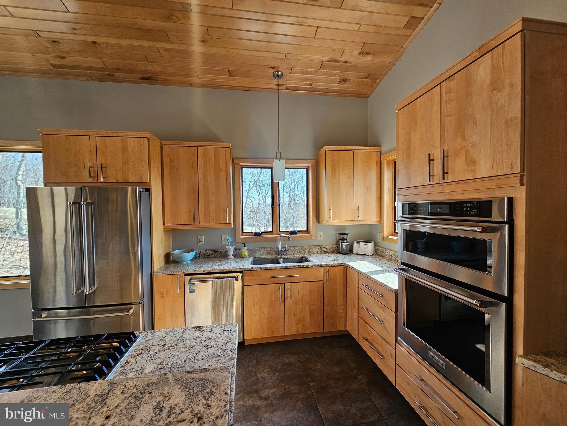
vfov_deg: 89.9
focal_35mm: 13
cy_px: 213
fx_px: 213
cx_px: 284
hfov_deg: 106.2
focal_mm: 2.2
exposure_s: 1/60
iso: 64
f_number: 2.2
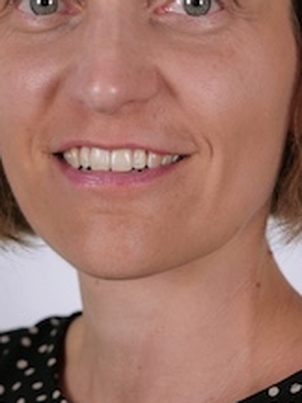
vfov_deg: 14.1
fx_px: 1629
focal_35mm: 140
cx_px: 138
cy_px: 149
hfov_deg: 10.6
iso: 1000
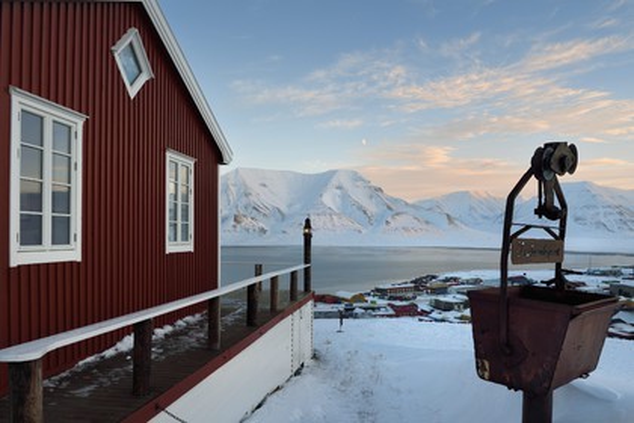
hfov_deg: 73.7
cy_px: 212
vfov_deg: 53.1
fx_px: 423
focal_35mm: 24
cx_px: 317
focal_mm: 24
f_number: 10
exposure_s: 1/80
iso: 200
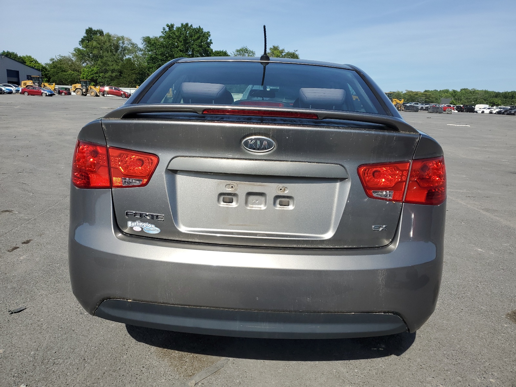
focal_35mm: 26
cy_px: 194
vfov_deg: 53.1
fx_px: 388
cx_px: 258
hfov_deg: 67.3
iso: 50
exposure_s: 1/5000
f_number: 1.5
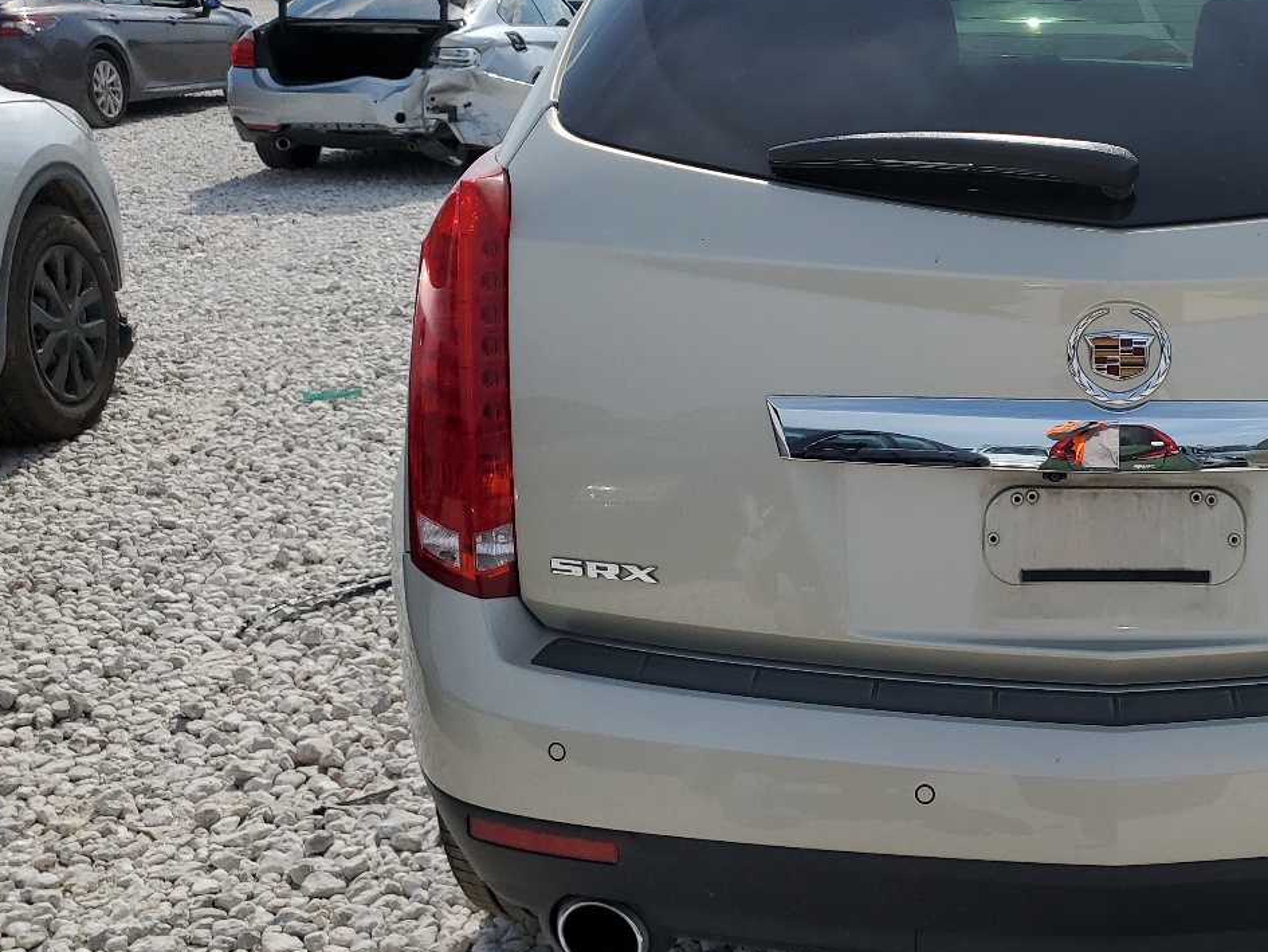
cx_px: 1064
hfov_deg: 40.6
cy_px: 399
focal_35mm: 44
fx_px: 1612
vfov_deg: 32.8
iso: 50
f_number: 1.5
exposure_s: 1/5000
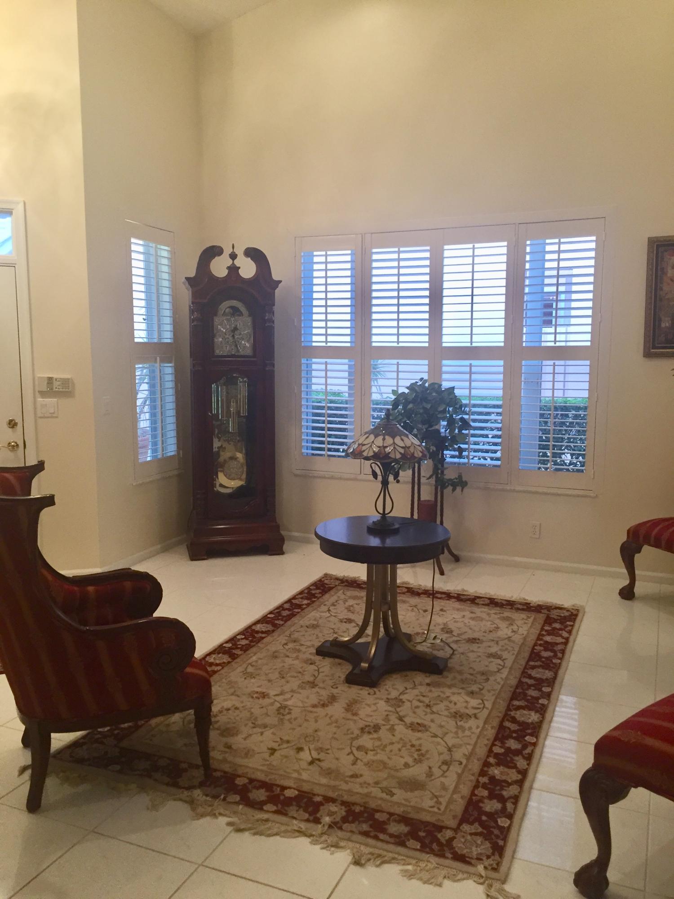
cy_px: 450
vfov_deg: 61.7
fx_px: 753
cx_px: 337
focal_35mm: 29
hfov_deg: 48.2
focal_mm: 4.15
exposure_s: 1/30
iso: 50
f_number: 2.2
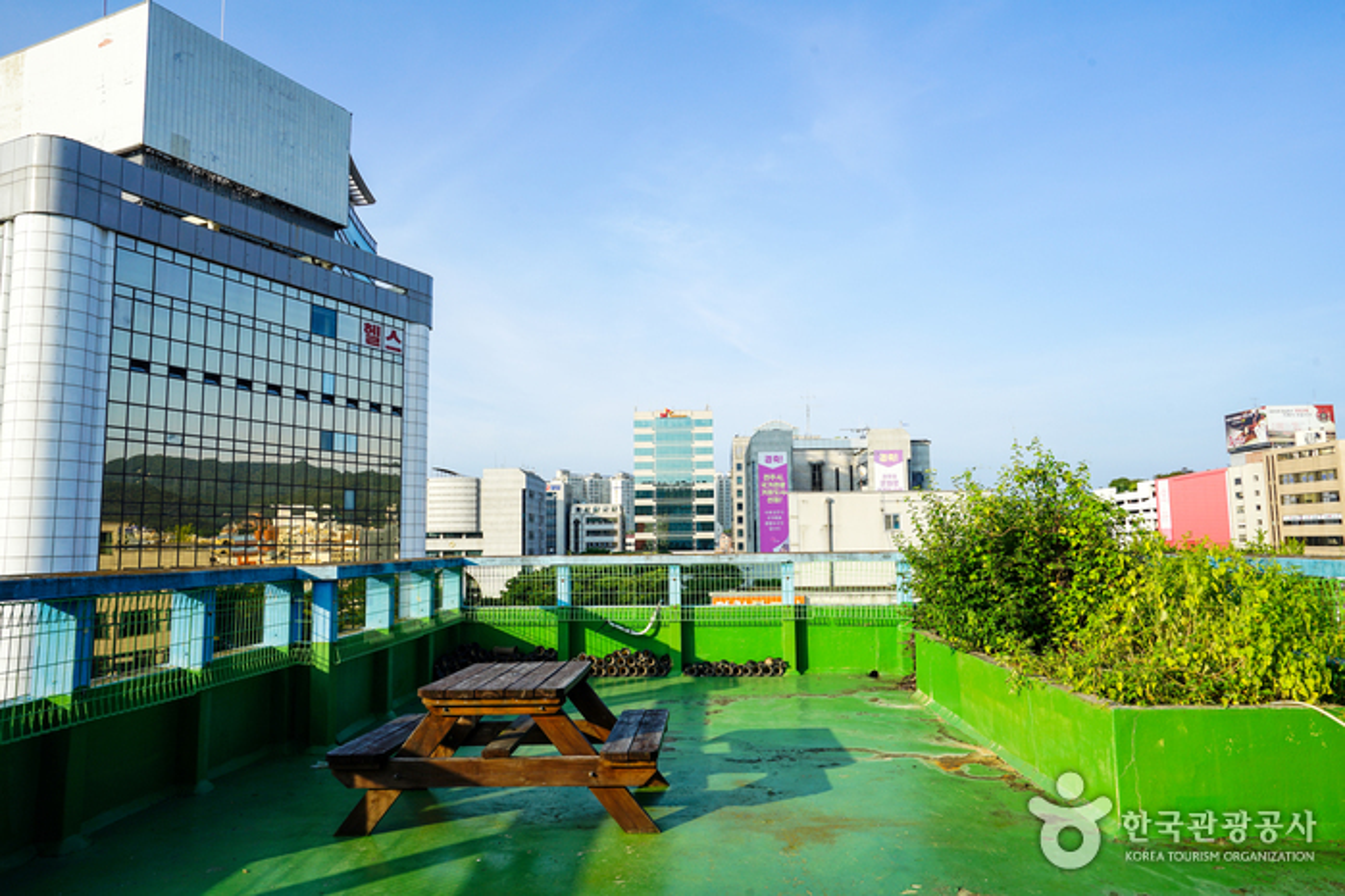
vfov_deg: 53.1
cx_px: 672
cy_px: 448
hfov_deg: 73.7
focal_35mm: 24
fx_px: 897
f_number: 11
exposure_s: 1/125
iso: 100
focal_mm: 24
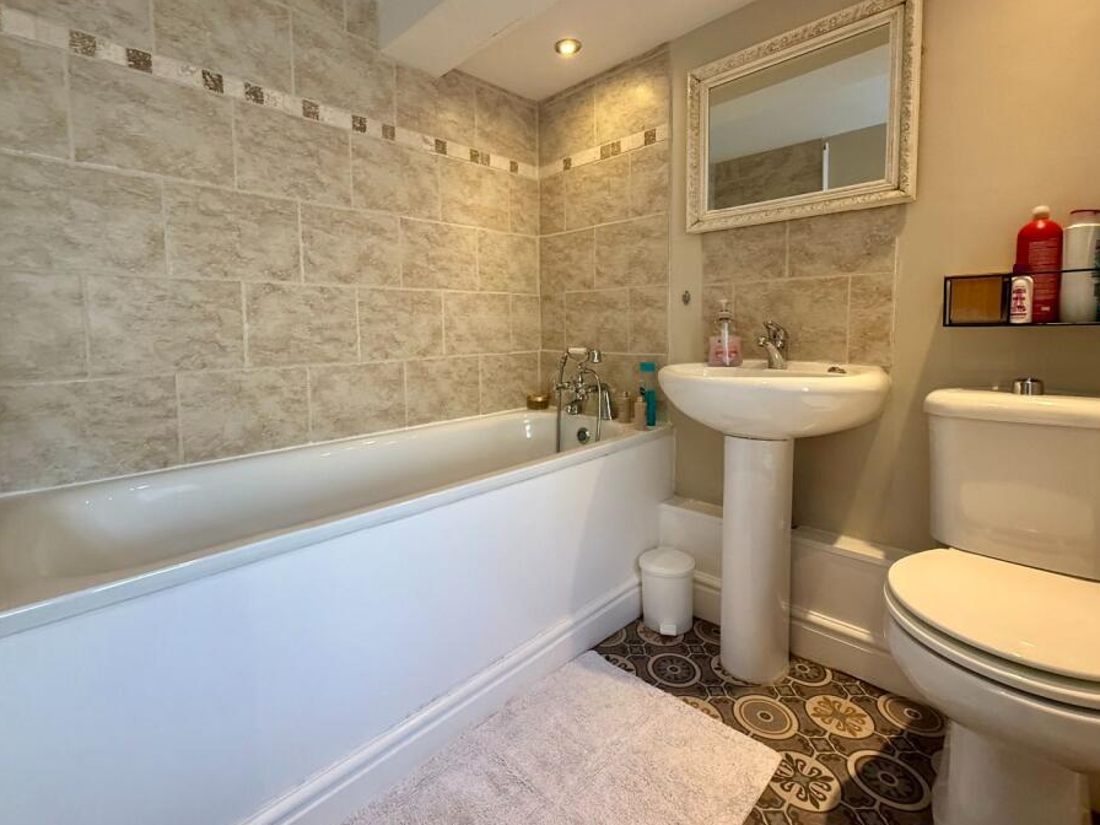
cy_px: 362
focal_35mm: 16
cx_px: 546
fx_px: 508
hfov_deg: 94.5
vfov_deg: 77.8
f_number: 2.2
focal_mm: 2.22
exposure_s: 1/100
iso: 250
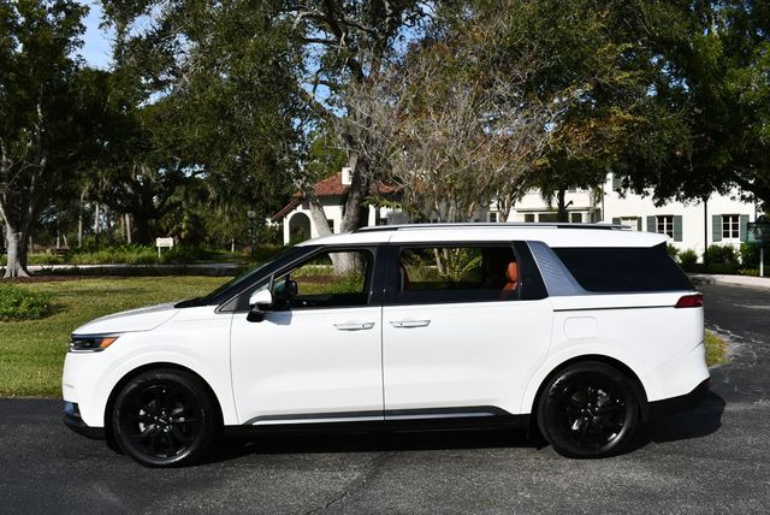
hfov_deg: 53.1
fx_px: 771
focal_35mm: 36
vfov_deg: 36.9
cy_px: 258
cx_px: 385
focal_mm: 18
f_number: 9
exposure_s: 1/320
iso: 100
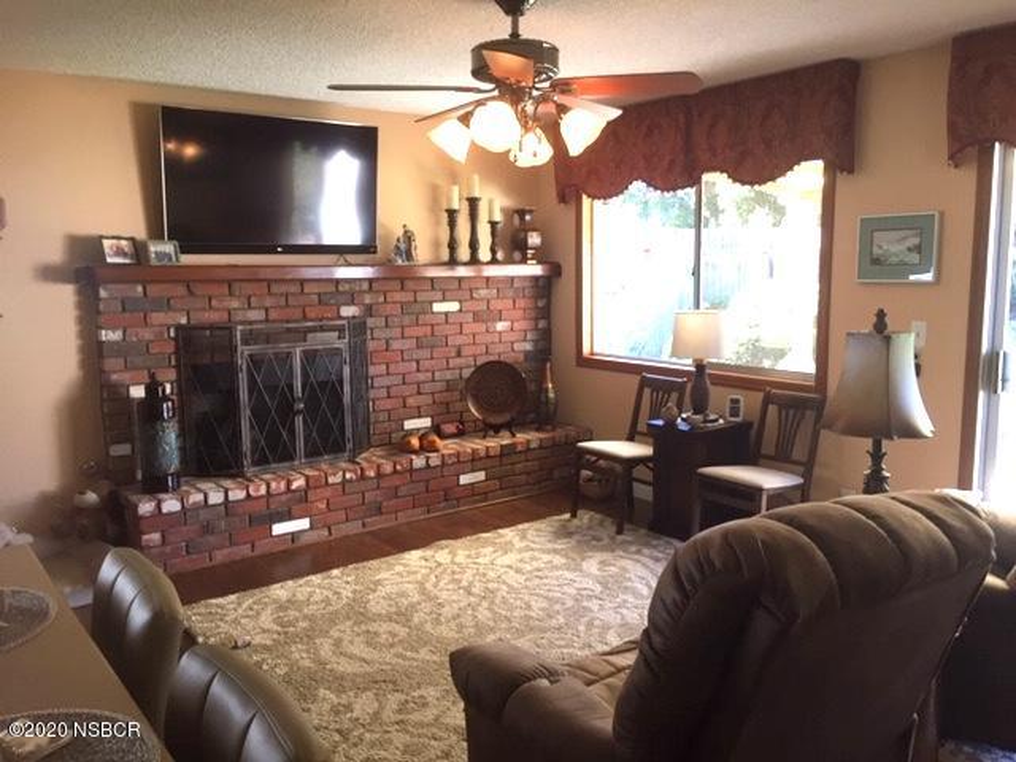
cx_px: 508
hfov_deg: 61.7
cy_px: 381
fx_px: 851
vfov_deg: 48.2
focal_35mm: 29
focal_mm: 4.15
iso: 32
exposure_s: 1/30
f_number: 2.2
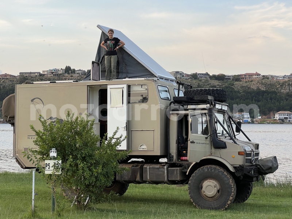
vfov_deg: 19.1
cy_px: 110
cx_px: 146
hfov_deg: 25.3
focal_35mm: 77
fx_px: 650
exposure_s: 1/101
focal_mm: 9
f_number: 2.8
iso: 32
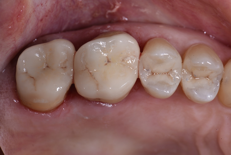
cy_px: 78
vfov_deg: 13.1
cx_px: 116
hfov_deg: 19.4
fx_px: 674
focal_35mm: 105
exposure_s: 1/160
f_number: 32
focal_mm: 105
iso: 200
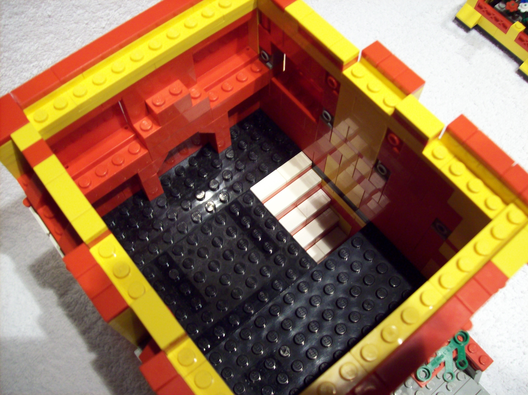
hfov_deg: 51.4
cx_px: 264
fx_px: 549
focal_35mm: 36
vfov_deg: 39.6
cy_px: 198
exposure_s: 1/17.3
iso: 160
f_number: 2.7
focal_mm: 6
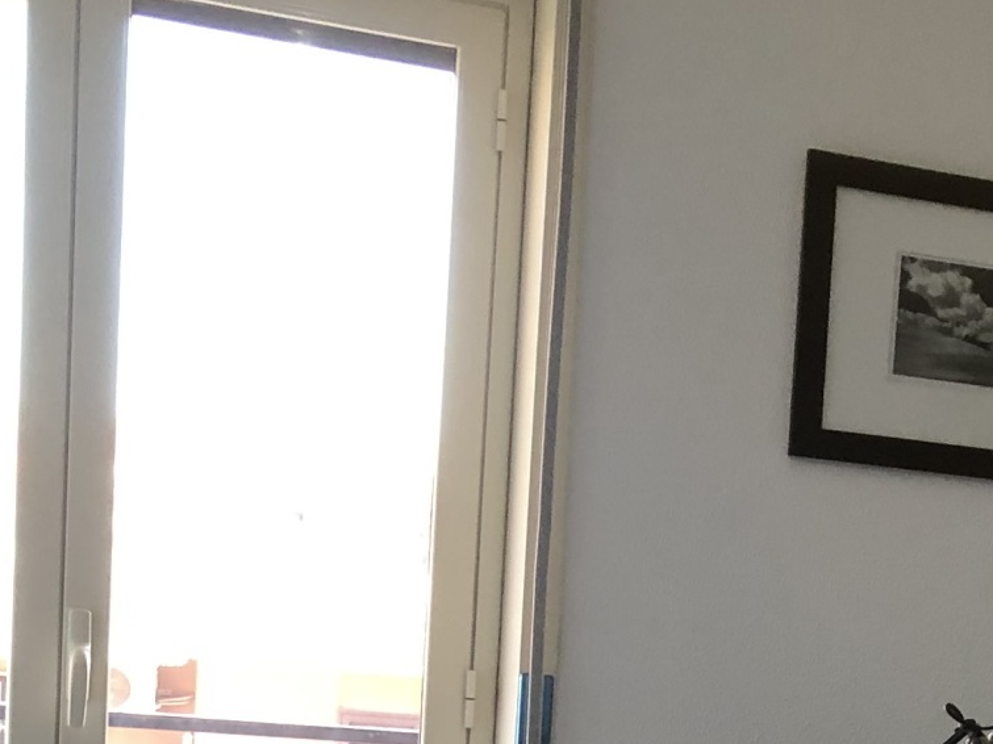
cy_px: 1023
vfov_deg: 14.7
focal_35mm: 95
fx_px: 2725
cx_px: 1288
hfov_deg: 19.1
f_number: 1.8
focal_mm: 3.99
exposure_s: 1/33
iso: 32
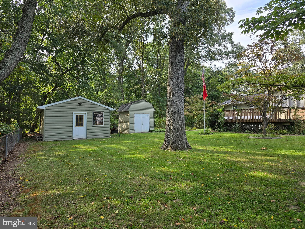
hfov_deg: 73.9
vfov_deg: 58.9
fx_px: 203
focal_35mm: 23
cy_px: 114
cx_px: 152
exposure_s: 1/180
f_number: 1.7
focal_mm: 6.3
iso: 12
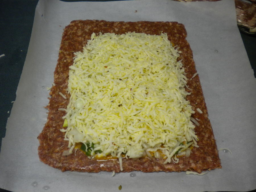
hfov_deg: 52.6
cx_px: 128
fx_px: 259
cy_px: 96
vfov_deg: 40.7
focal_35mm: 35
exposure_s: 1/60
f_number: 3.1
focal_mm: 6.3
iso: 280
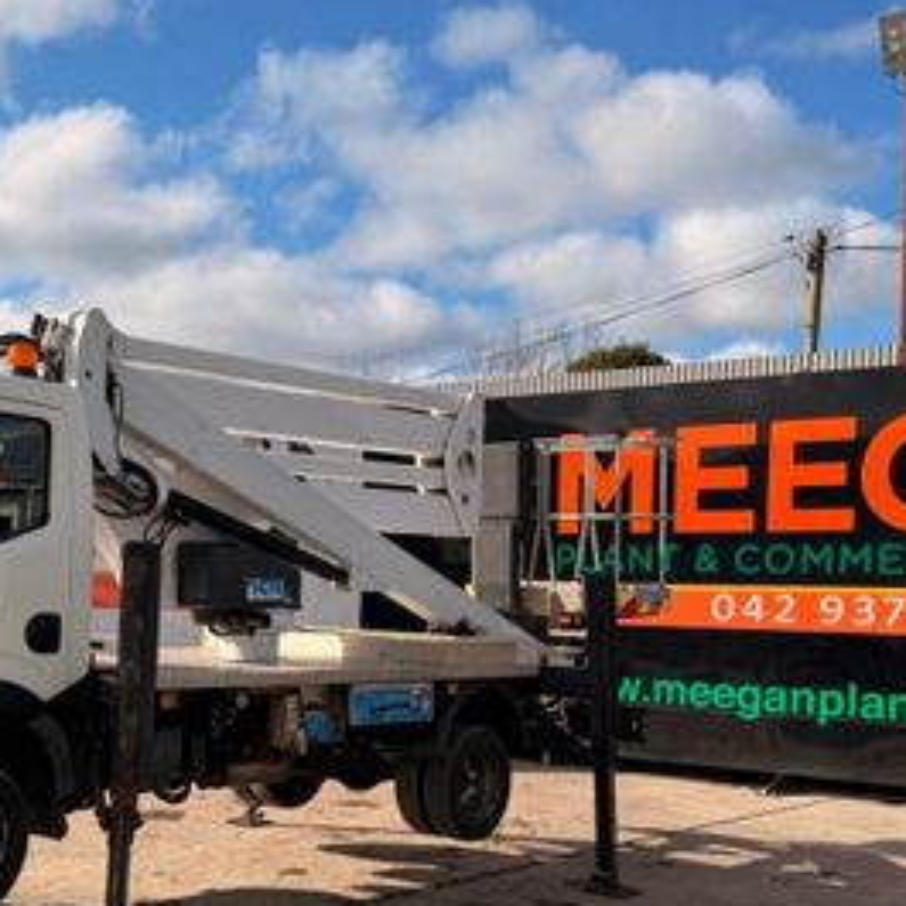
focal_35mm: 48
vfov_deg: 35.0
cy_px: 598
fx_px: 1421
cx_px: 308
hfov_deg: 35.0
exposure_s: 1/4405
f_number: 1.78
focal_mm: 6.76
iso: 80
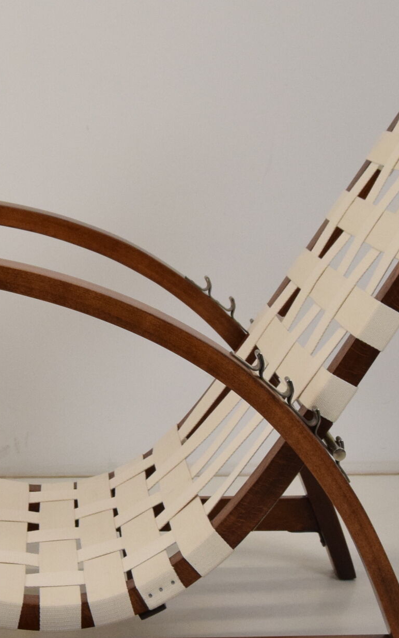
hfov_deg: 14.6
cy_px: 412
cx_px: 55
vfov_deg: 23.2
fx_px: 1547
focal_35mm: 89
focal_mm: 24
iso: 1600
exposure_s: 1/250
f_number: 8
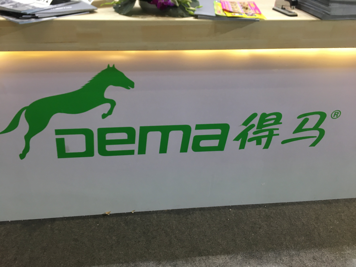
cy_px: 134
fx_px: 298
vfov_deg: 48.2
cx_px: 178
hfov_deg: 61.7
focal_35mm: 29
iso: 50
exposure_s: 1/33
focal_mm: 4.15
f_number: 2.2
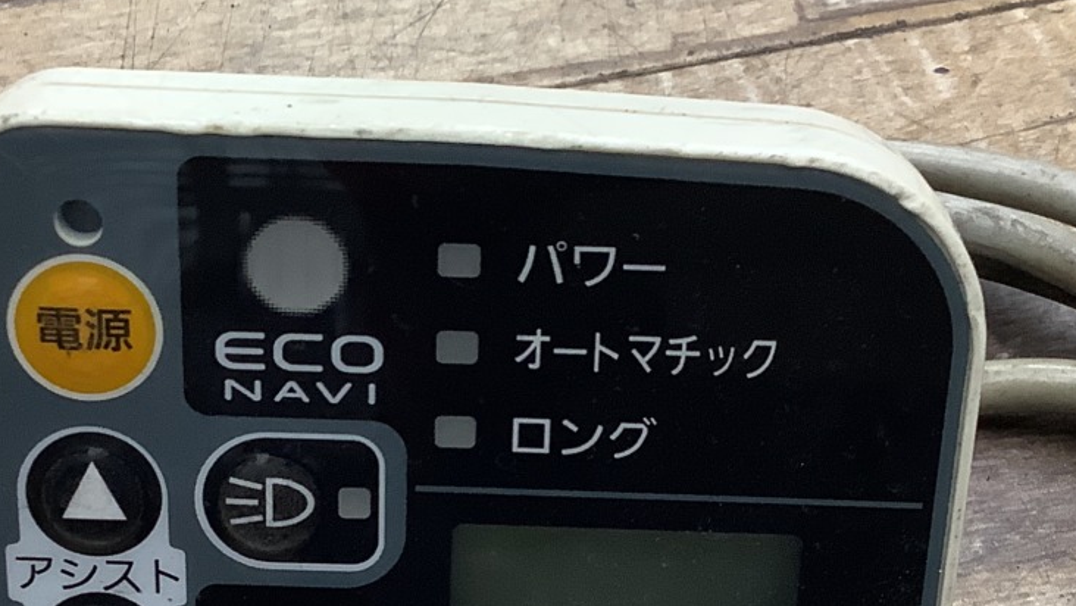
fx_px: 2169
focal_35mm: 76
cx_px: 491
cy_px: 520
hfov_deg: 27.9
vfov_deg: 15.7
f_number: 2.4
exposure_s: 1/60
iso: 160
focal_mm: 3.3
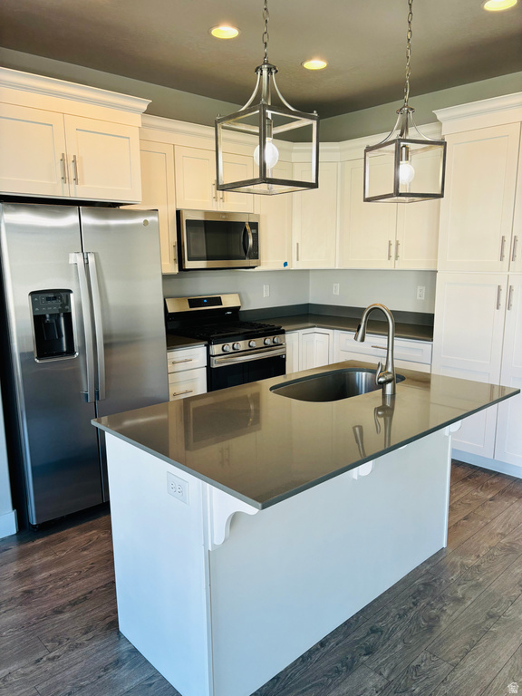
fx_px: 523
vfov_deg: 67.3
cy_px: 348
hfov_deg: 53.1
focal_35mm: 26
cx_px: 261
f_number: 1.6
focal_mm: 5.96
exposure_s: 1/120
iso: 80
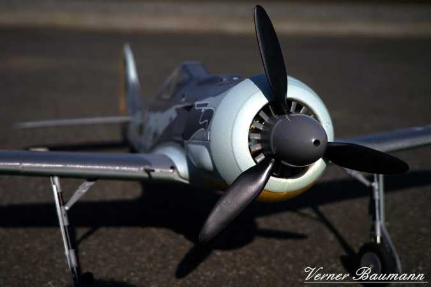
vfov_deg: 26.0
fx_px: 623
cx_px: 216
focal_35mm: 52
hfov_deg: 38.2
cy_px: 144
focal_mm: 52
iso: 100
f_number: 4.5
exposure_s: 1/4000
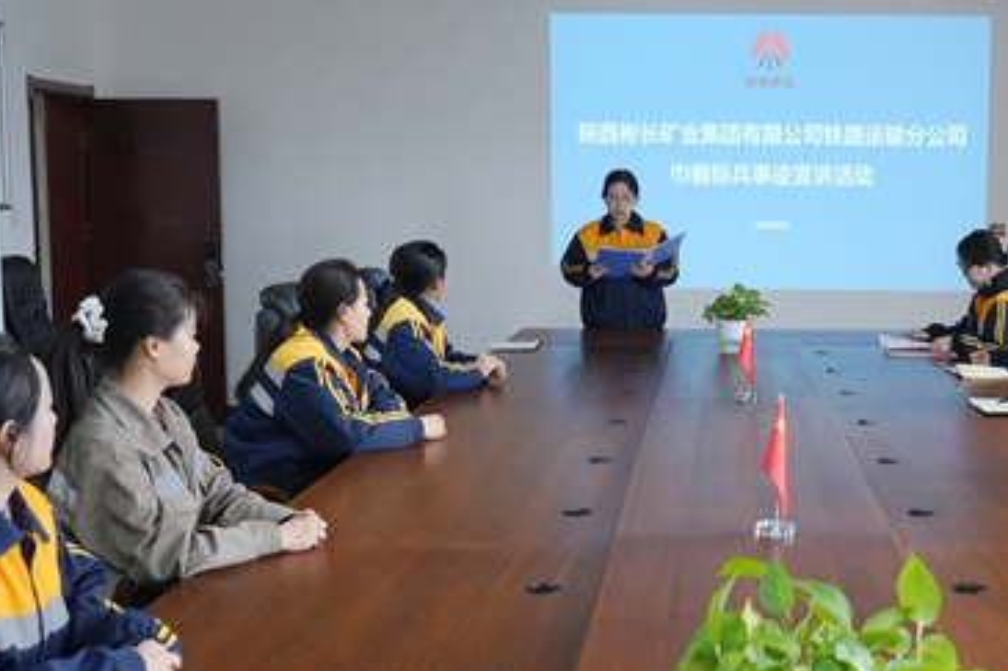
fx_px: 1427
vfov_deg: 26.5
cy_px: 331
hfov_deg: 38.3
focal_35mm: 51
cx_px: 701
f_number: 5.6
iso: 3200
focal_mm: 31
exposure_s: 1/60
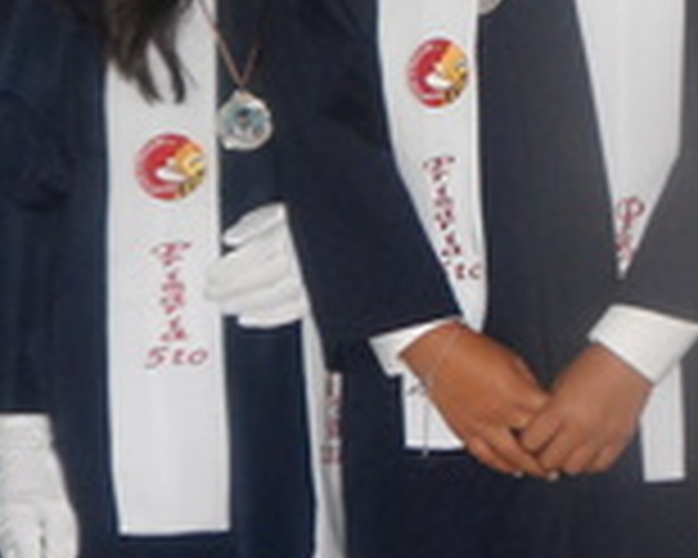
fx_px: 2334
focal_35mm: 113
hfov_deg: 16.1
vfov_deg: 13.5
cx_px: 923
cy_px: 86
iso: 240
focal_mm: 4.9
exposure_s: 1/30
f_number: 3.1
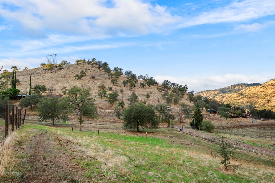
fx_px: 183
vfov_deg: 53.1
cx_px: 138
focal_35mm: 24
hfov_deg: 73.8
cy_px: 92
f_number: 9
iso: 250
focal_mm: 24
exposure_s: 1/250
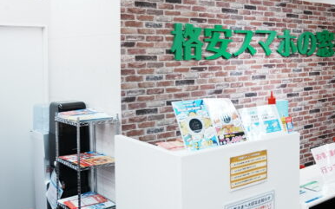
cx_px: 292
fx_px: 420
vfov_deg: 27.7
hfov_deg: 40.7
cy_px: 57
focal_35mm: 46
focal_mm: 17
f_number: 2.8
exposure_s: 1/125
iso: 400
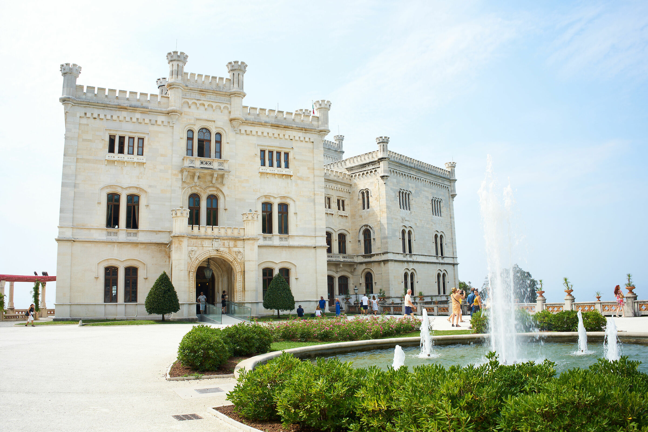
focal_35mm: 28
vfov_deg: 46.4
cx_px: 324
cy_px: 216
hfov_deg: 65.5
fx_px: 504
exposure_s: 1/125
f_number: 9
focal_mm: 28
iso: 100
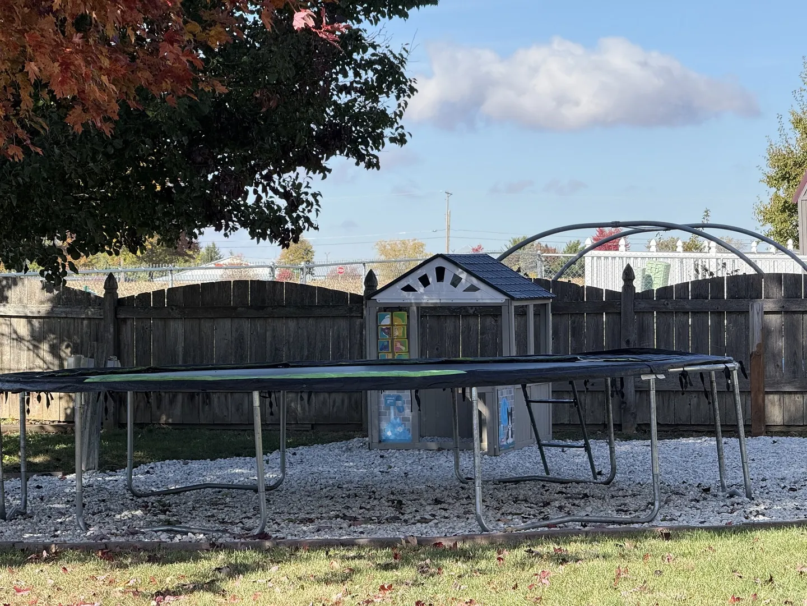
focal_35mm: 120
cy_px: 303
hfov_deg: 16.4
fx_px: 2798
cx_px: 404
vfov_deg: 12.3
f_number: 2.8
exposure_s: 1/938
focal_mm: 15.66
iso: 50
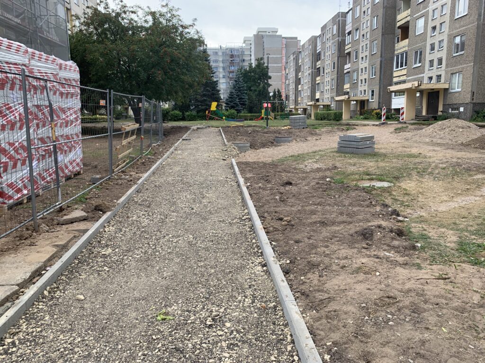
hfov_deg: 67.3
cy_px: 182
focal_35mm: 26
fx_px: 364
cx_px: 242
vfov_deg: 53.1
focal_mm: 4.25
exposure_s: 1/597
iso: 25
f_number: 1.8
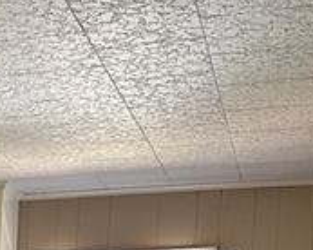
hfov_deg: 17.2
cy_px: 487
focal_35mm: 104
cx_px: -110
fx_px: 962
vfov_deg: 13.0
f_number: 1.78
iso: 250
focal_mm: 6.86
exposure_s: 1/72
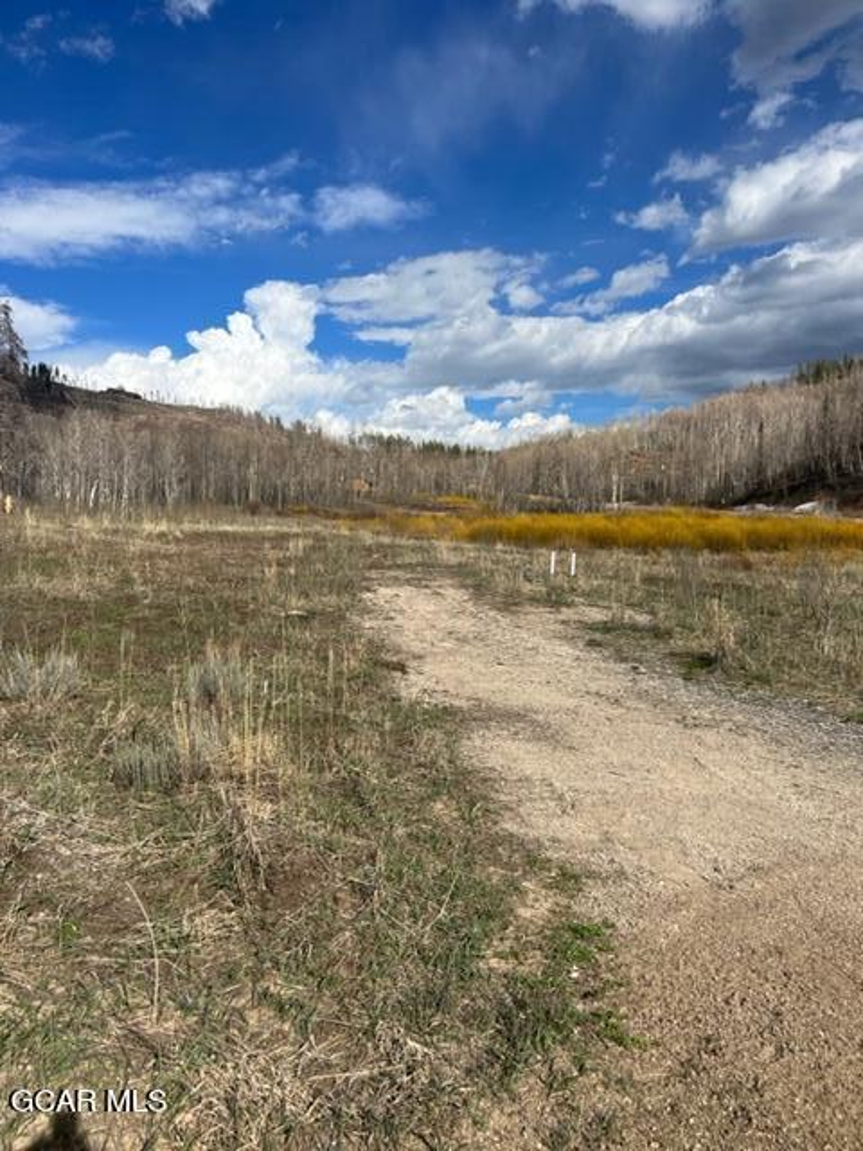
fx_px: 864
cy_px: 576
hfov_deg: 53.1
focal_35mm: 26
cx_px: 432
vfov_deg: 67.3
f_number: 1.5
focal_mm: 5.7
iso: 50
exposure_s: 1/6579
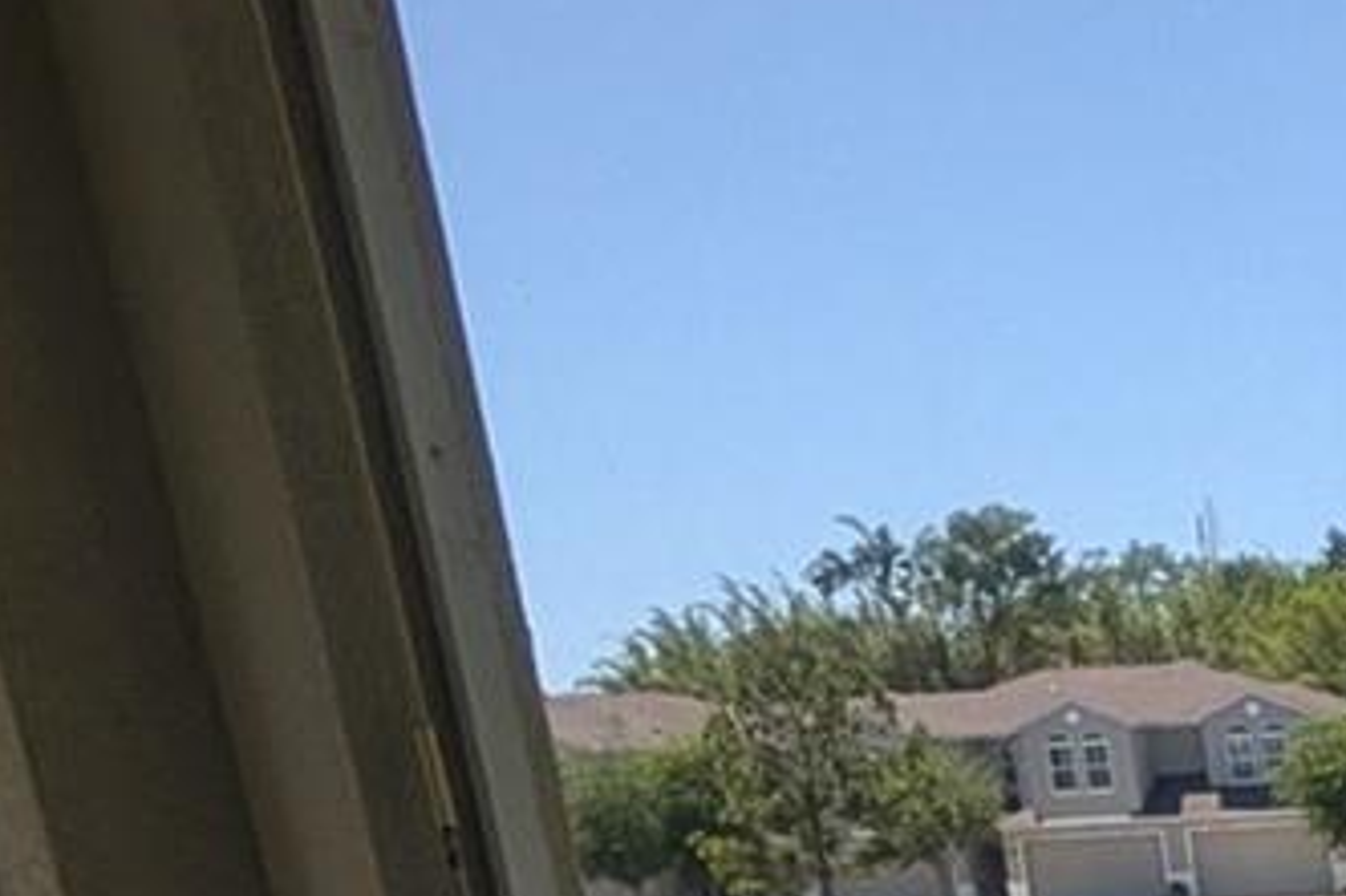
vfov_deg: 18.8
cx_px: 2011
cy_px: 1480
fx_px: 2242
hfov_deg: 25.4
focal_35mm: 60
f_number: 1.7
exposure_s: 1/1582
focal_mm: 2.02
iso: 56
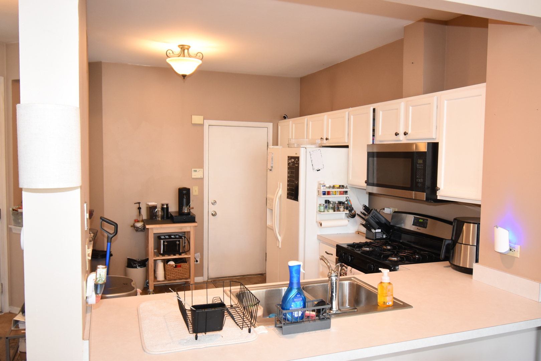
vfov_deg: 45.7
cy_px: 180
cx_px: 270
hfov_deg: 64.6
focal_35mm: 28
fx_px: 428
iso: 800
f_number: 5.6
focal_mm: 19
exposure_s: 1/25
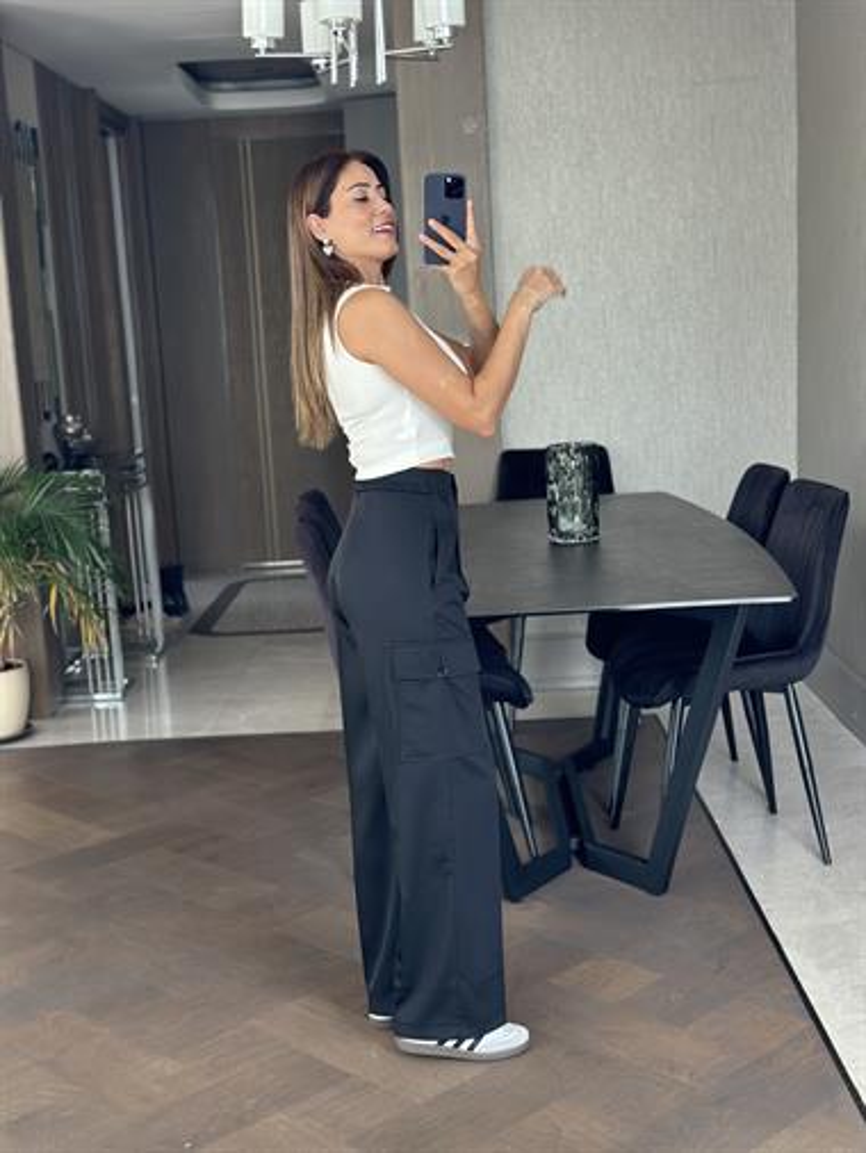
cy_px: 576
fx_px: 1600
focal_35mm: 48
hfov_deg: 30.3
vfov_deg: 39.6
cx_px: 433
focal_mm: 6.86
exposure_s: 1/88
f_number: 1.78
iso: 125
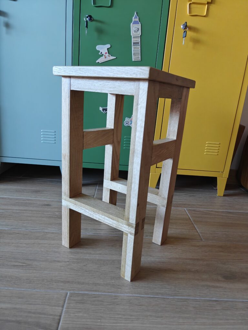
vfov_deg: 73.9
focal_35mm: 23
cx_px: 124
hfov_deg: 58.9
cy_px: 165
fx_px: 220
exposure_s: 1/173
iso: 2500
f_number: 1.6
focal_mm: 6.06
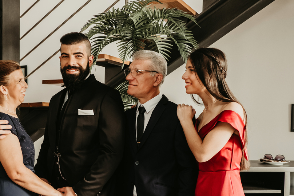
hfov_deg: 37.9
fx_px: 424
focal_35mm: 52
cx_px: 104
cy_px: 135
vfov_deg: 25.8
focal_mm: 23
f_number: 3.6
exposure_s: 1/80
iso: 800
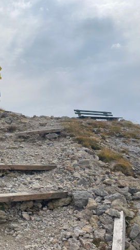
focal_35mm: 41
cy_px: 124
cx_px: -18
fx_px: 271
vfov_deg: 49.4
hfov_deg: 26.5
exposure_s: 1/4367
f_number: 1.8
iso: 20
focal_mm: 3.99
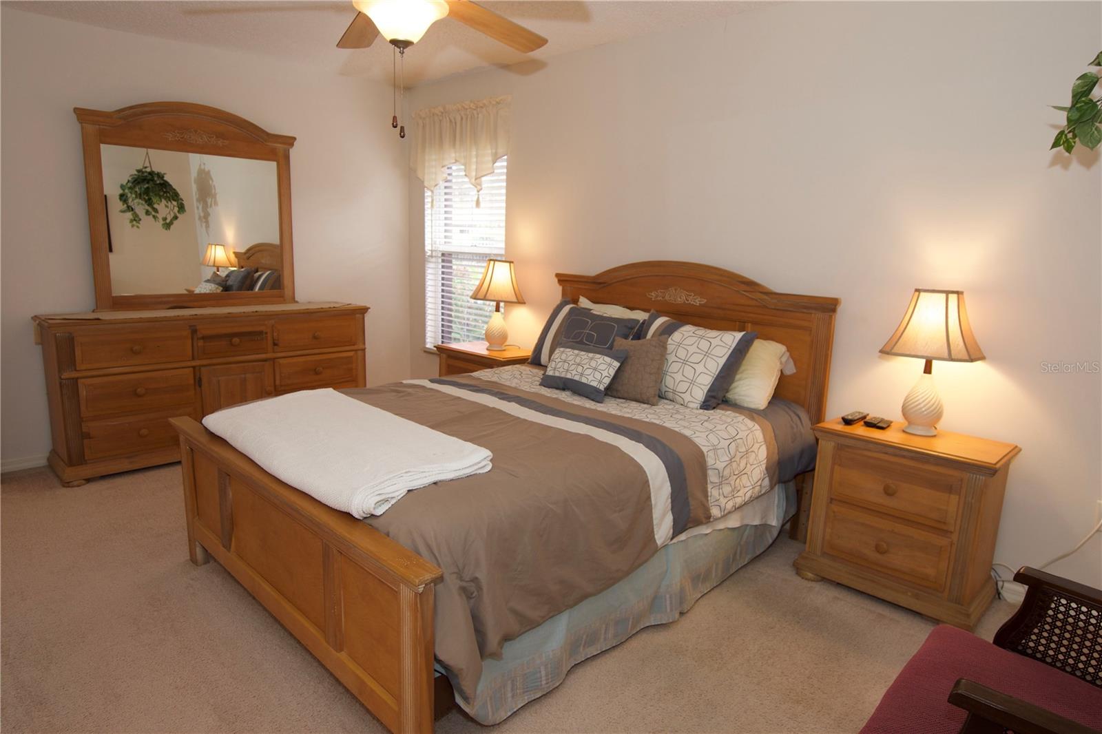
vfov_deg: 59.5
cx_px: 551
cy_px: 367
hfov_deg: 81.2
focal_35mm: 21
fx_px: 643
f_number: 4
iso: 360
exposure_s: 1/60
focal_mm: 14
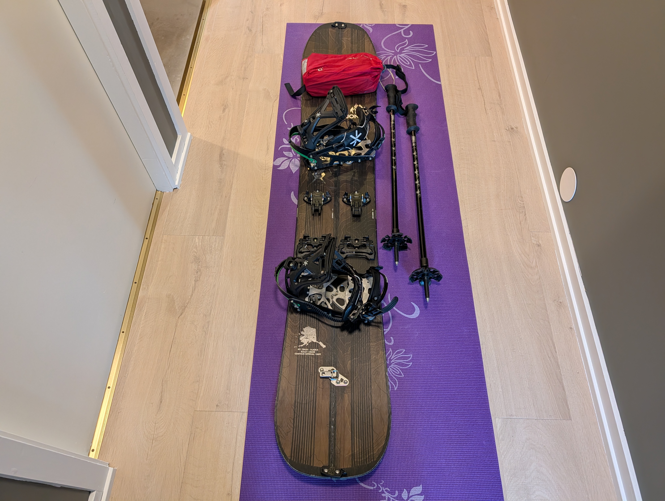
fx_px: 462
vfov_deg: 56.9
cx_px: 332
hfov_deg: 71.5
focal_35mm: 24
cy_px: 250
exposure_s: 1/20
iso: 38
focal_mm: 6.9
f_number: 1.68
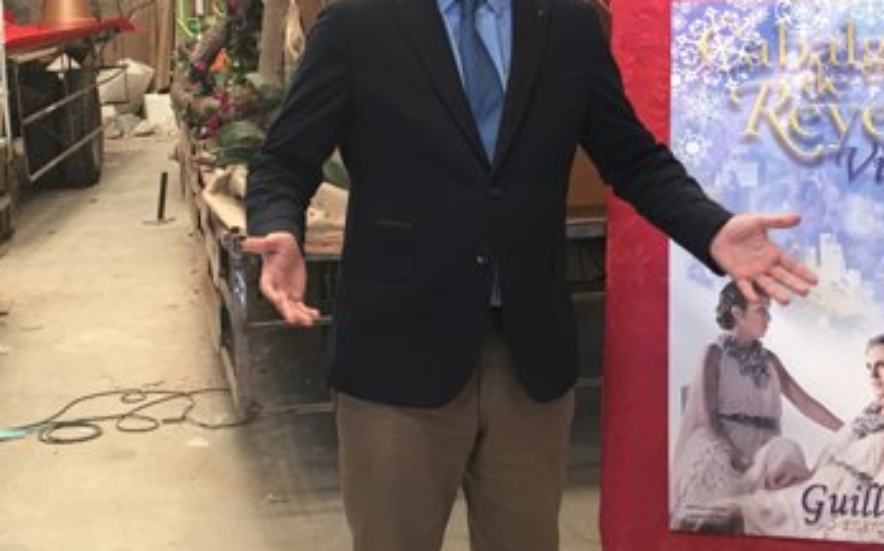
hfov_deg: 33.5
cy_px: 99
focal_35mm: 61
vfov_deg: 21.0
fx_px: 1469
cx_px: 414
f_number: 2.2
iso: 64
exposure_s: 1/17
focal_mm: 4.15
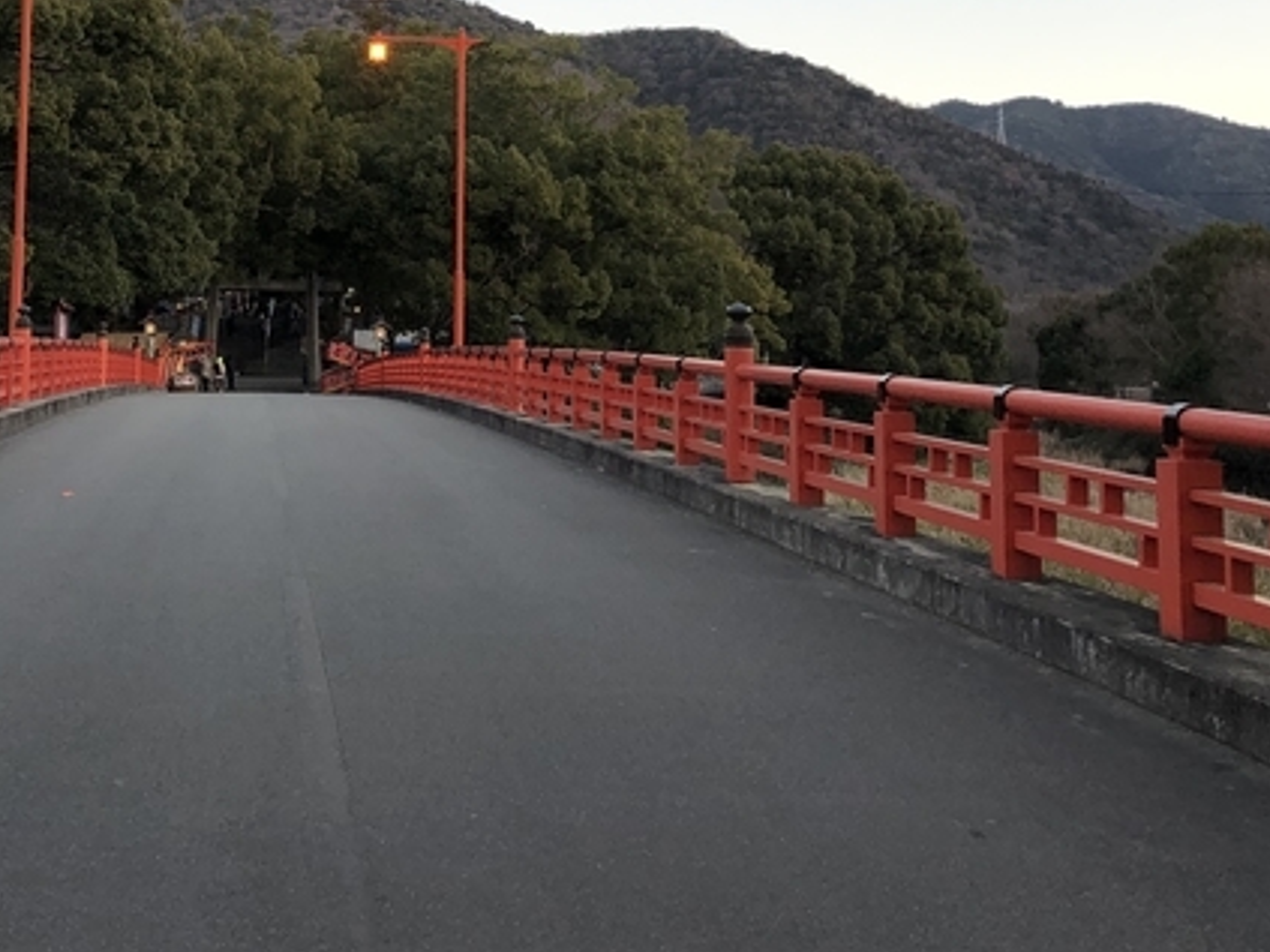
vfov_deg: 27.0
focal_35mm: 53
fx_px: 1944
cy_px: 183
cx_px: 285
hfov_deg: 35.2
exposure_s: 1/120
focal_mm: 3.99
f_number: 1.8
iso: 40
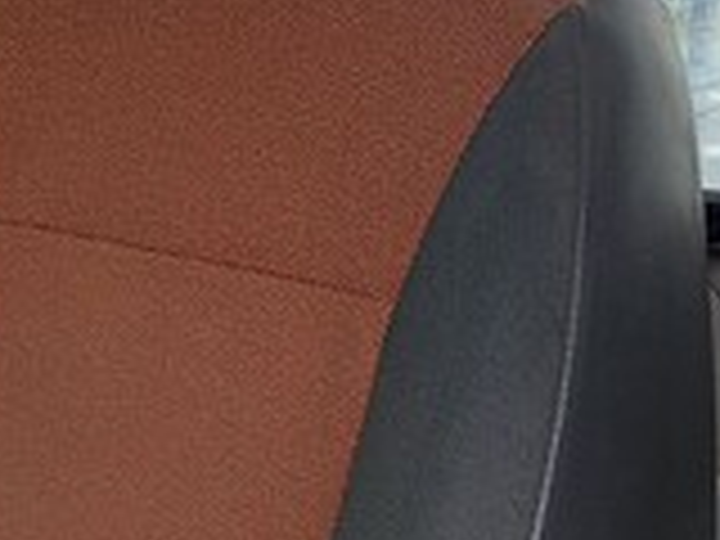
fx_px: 1872
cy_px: 212
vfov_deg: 16.4
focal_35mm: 90
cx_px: -158
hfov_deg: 20.3
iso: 32
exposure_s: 1/60
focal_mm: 5.23
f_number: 1.8
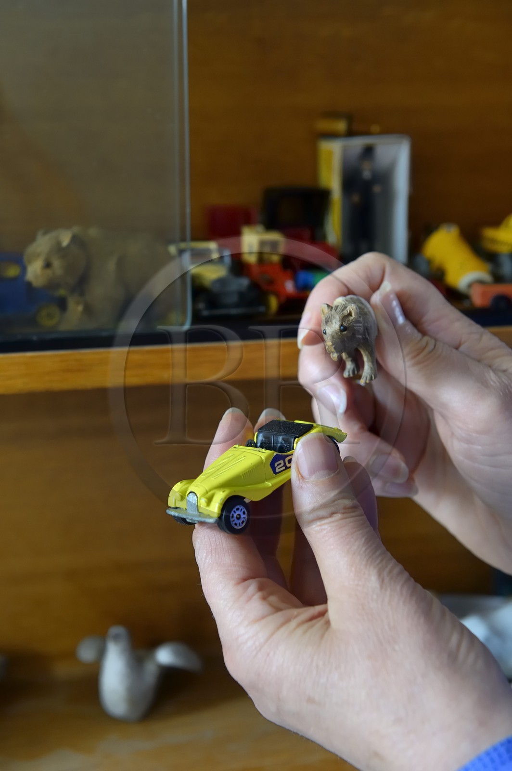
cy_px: 386
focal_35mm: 58
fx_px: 1239
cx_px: 256
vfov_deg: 34.5
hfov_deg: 23.3
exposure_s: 1/40
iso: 800
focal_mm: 58
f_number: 5.6
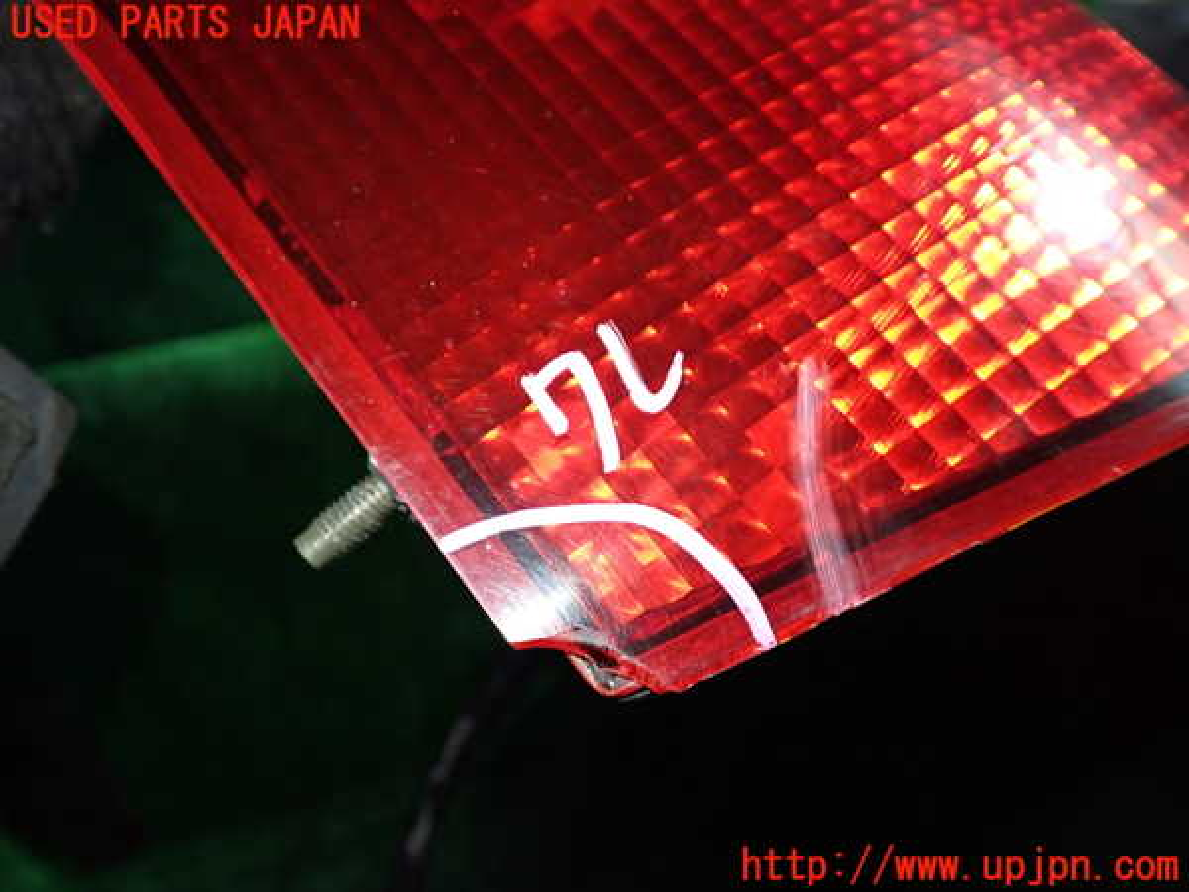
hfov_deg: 60.0
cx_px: 594
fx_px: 1030
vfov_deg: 46.8
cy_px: 446
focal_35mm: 30
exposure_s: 1/30
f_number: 2.3
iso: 400
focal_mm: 5.4
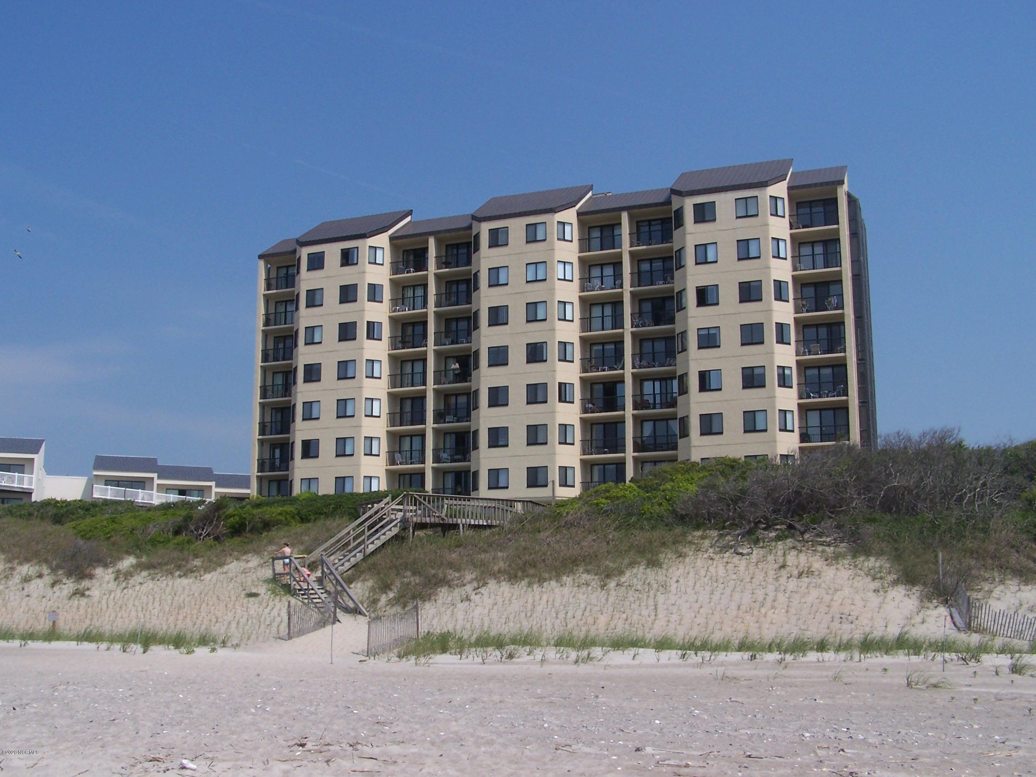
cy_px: 388
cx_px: 518
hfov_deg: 49.0
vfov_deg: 37.7
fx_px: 1137
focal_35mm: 38
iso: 80
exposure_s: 1/640
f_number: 5.6
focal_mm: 6.3
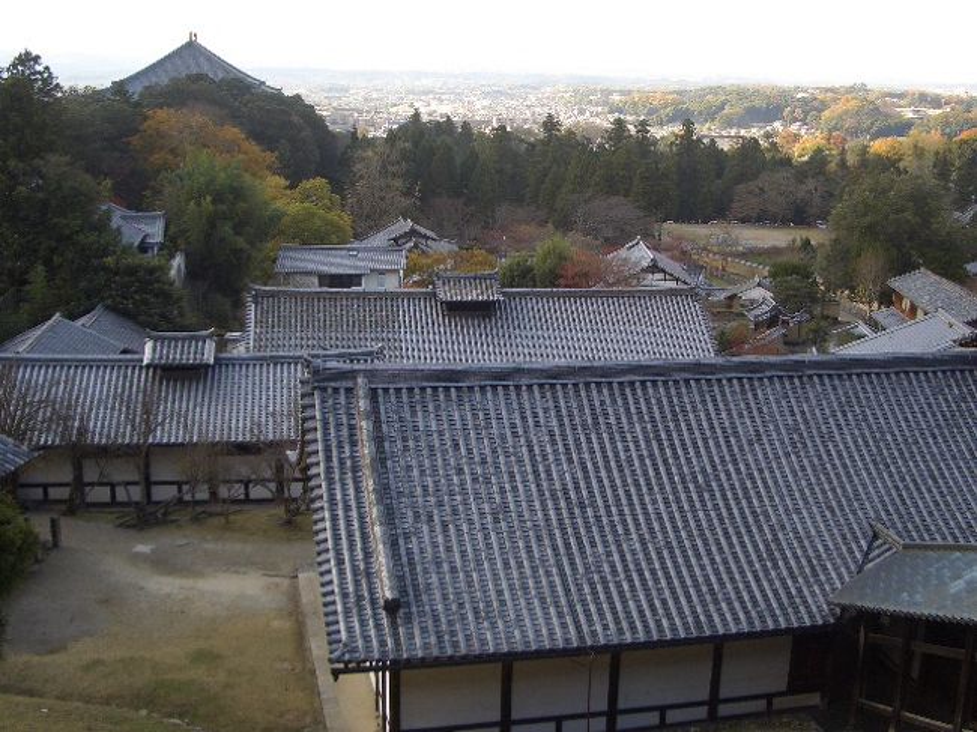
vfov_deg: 35.1
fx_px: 1157
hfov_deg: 45.8
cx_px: 488
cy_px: 366
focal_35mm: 41
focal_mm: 6.8
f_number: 2.8
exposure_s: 1/200
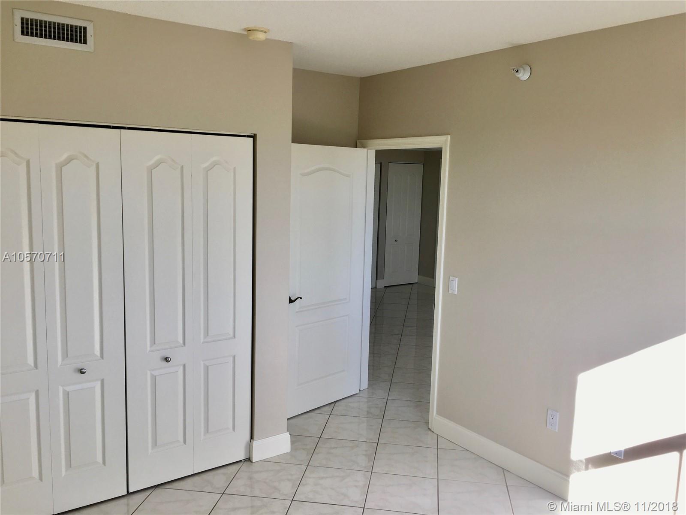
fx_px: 575
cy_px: 258
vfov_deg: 48.2
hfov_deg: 61.7
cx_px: 343
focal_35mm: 29
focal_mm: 4.15
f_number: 2.2
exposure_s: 1/181
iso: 25
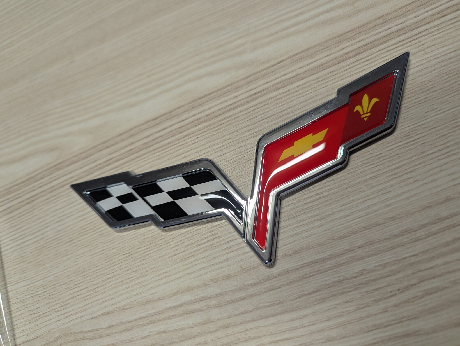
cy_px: 173
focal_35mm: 24
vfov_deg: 56.9
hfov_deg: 71.5
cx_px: 230
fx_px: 319
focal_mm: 6.81
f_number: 1.85
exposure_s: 1/122
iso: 50
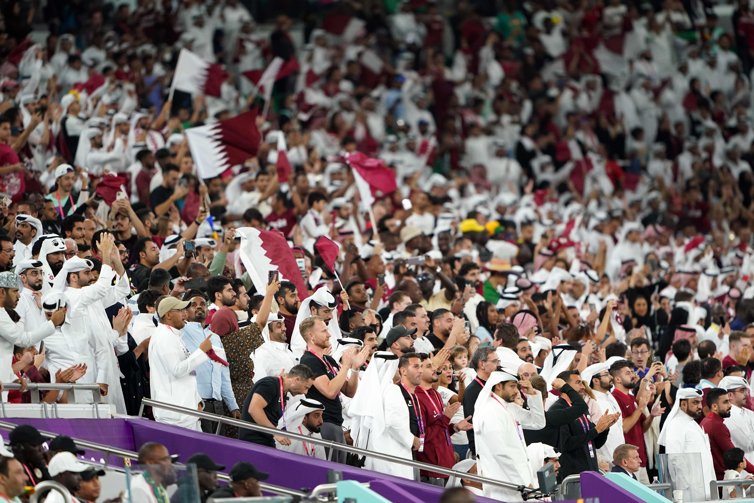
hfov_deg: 5.2
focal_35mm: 400
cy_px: 252
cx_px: 377
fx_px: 8377
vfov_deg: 3.4
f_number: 2.8
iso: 2500
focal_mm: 400
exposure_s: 1/1250
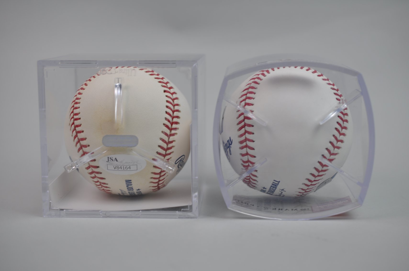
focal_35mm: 60
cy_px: 136
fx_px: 681
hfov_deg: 33.4
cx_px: 204
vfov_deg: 22.6
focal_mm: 40
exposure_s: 1/60
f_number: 4
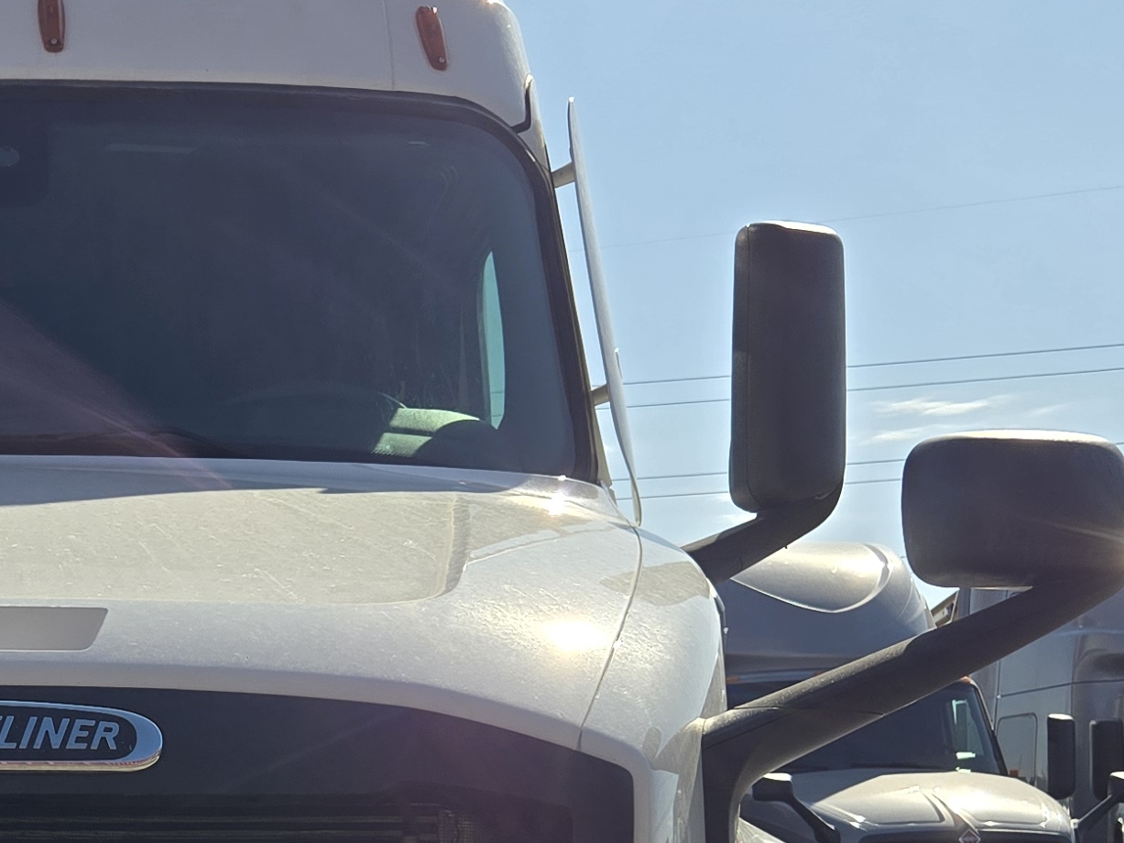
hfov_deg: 24.6
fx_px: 2435
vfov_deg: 19.0
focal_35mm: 75
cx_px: -33
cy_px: 866
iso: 25
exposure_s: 1/2175
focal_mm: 5.4
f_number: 1.8
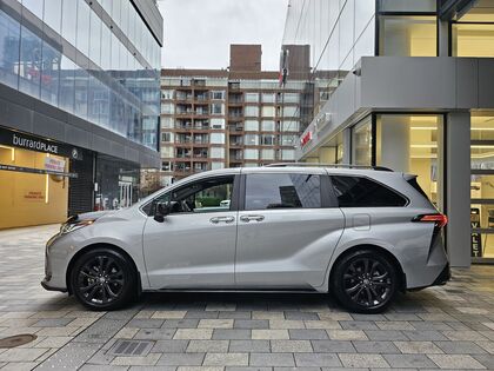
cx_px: 247
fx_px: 343
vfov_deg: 56.8
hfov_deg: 71.6
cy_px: 186
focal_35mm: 24
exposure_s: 1/180
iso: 125
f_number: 1.8
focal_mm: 5
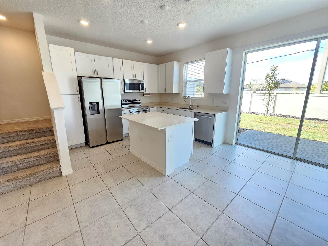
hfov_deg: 106.2
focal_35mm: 13
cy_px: 123
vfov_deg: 89.9
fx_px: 123
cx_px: 164
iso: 80
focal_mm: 2.2
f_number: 2.2
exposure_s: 1/60
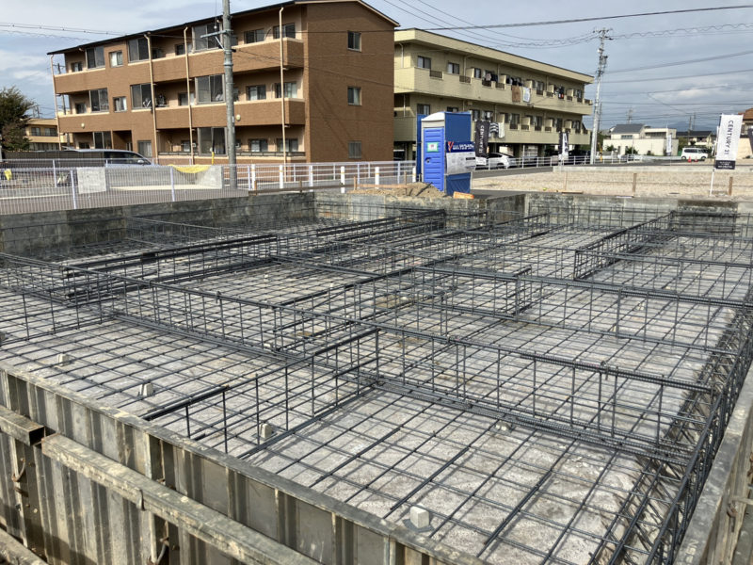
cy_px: 282
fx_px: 609
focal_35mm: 28
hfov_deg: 63.4
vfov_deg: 49.7
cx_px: 376
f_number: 1.8
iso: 32
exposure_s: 1/2315
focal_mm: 3.99
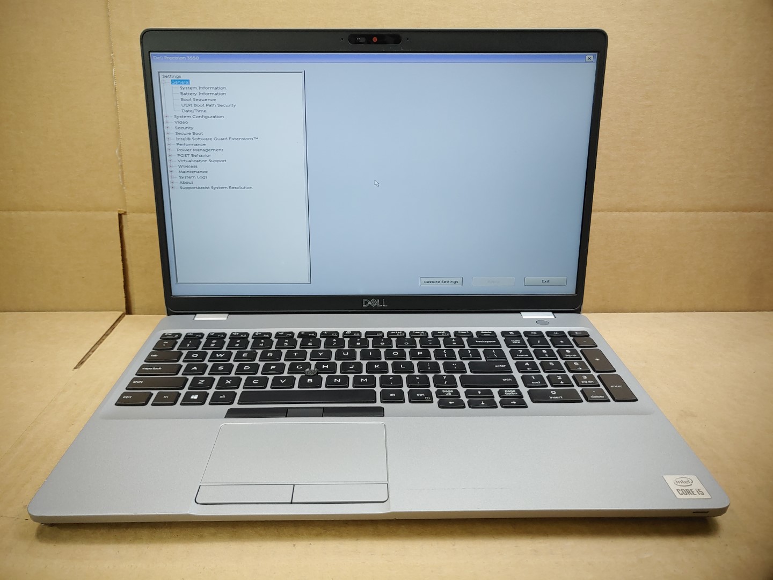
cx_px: 386
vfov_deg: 53.1
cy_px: 290
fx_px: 581
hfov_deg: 67.3
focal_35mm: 26
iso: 50
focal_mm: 4.36
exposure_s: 1/120
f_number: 1.8
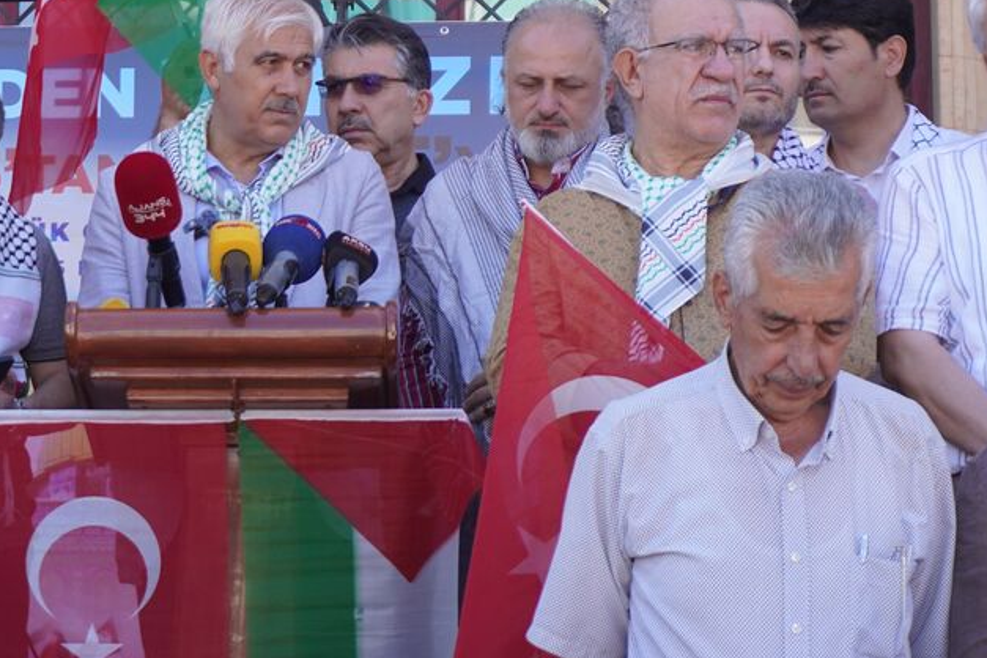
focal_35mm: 153
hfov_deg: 13.4
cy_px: 120
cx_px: 271
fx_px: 4194
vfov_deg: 8.9
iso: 200
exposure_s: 1/160
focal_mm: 50
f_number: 5.6
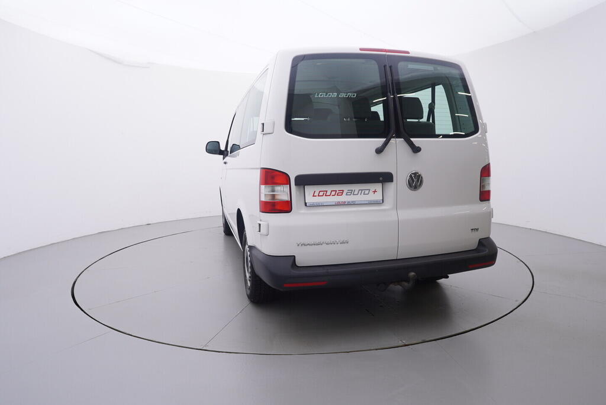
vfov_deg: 56.2
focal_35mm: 22
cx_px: 303
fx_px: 379
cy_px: 202
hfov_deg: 77.3
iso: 200
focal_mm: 15
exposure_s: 1/80
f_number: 5
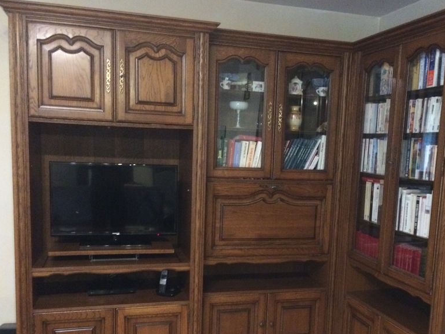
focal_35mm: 38
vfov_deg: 37.4
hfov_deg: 48.9
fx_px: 488
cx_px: 252
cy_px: 214
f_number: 2.2
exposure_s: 1/17
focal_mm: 4.15
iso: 400
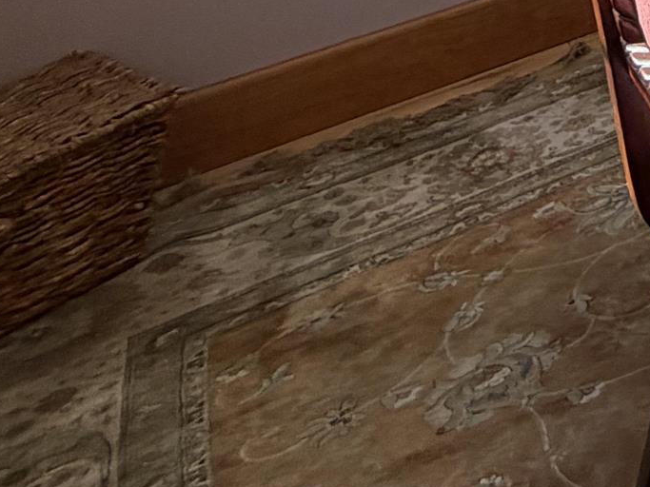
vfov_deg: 15.9
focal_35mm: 63
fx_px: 1183
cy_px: -581
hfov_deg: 17.4
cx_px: 1403
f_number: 2.2
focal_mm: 2.22
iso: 40
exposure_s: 1/151
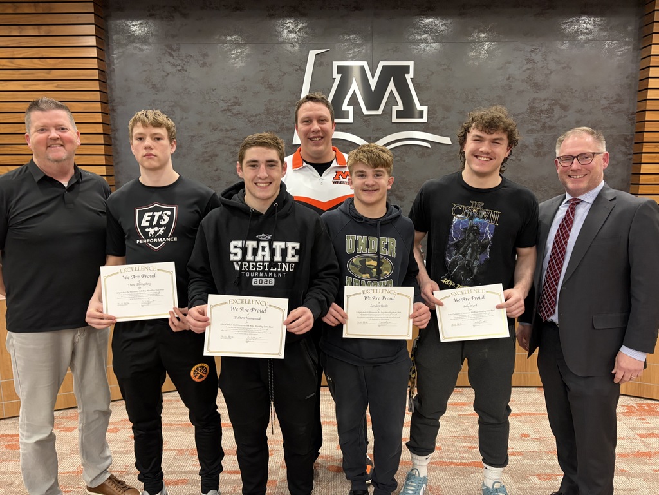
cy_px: 248
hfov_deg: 67.3
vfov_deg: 53.1
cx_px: 330
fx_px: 495
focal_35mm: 26
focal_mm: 5.96
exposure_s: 1/60
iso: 320
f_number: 1.6
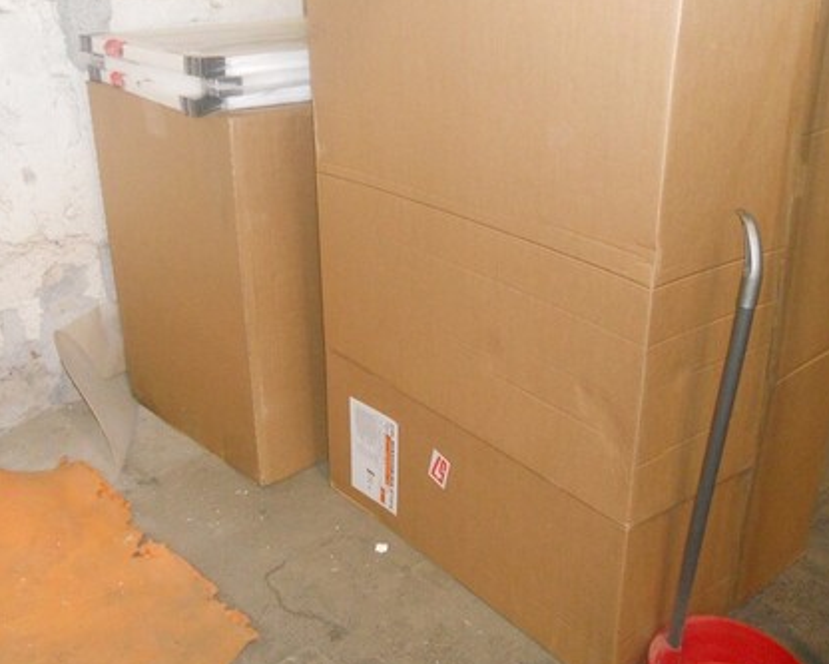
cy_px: 311
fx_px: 933
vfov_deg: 39.2
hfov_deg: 47.9
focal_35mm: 38
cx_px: 434
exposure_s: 1/25
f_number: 3.2
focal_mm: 4.9
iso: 400
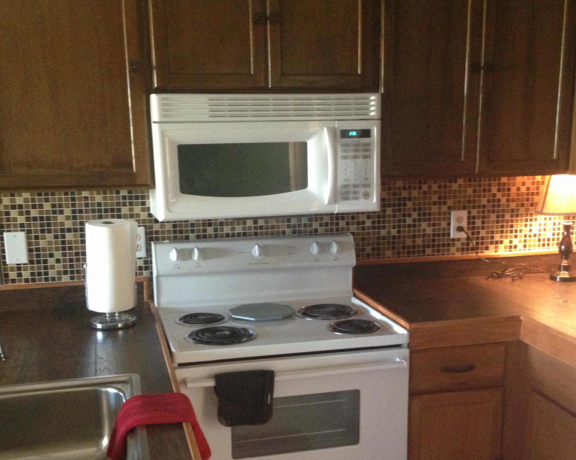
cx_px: 307
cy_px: 299
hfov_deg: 39.5
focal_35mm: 47
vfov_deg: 31.9
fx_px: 801
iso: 400
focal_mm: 4.13
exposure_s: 1/17
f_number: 2.4
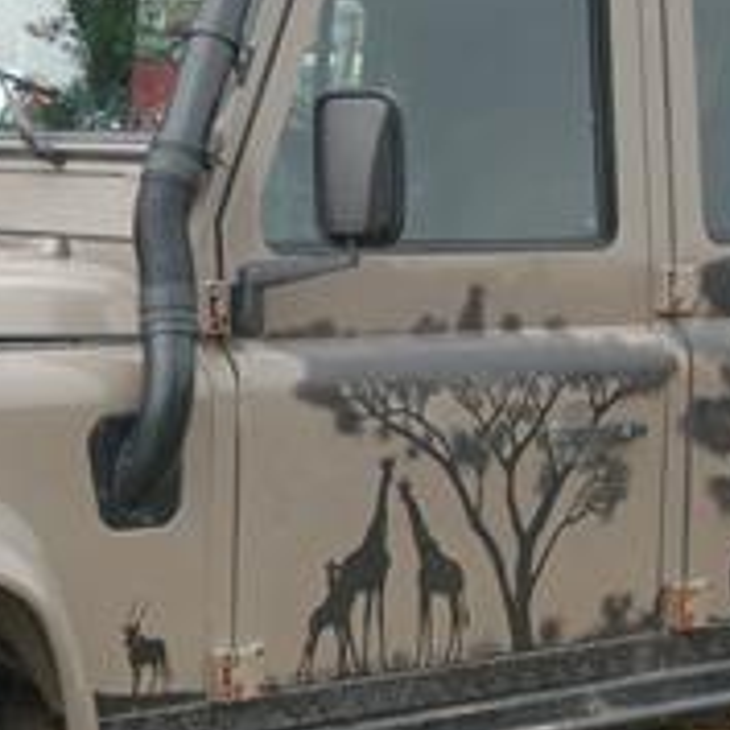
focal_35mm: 114
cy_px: 371
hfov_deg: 15.1
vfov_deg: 15.3
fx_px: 2720
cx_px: 68
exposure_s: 1/500
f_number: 3.8
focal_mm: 22
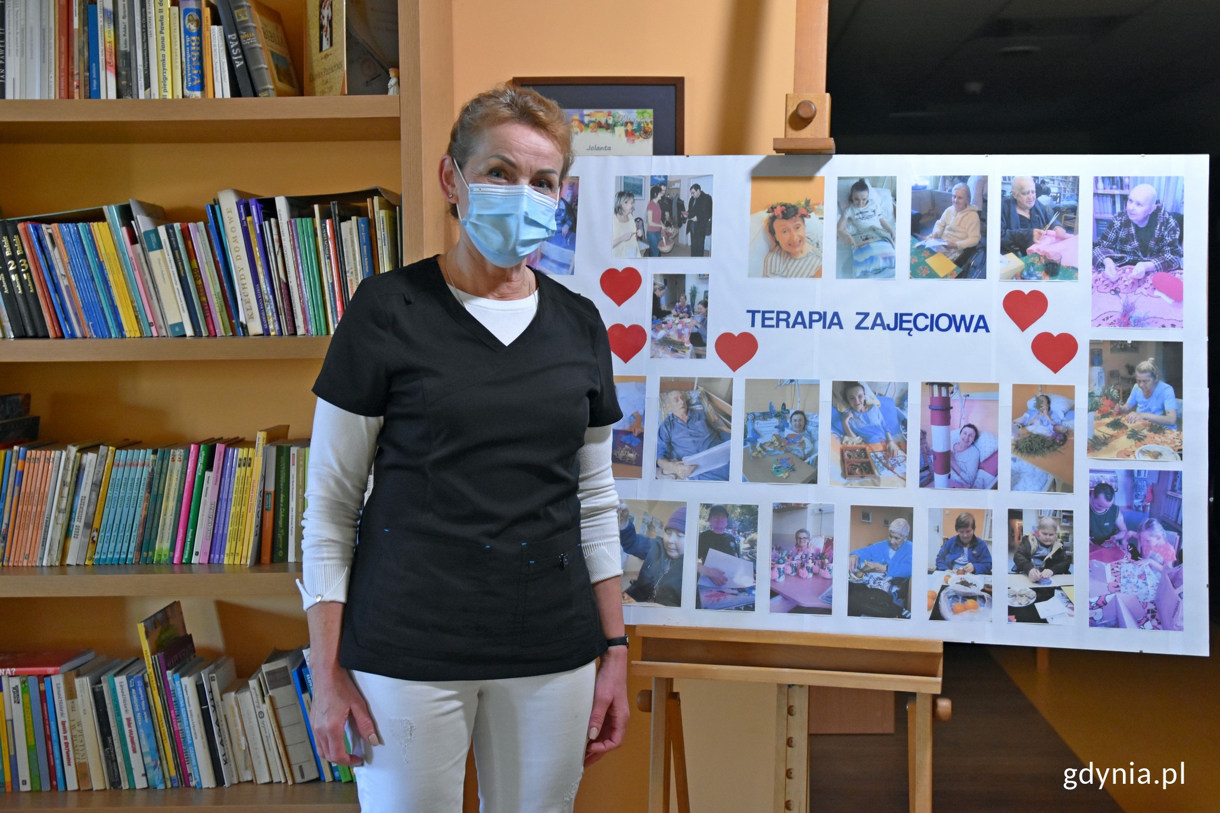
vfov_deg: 28.9
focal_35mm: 46
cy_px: 406
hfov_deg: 42.3
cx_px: 610
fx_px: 1576
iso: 2200
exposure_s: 1/60
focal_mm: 31
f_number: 4
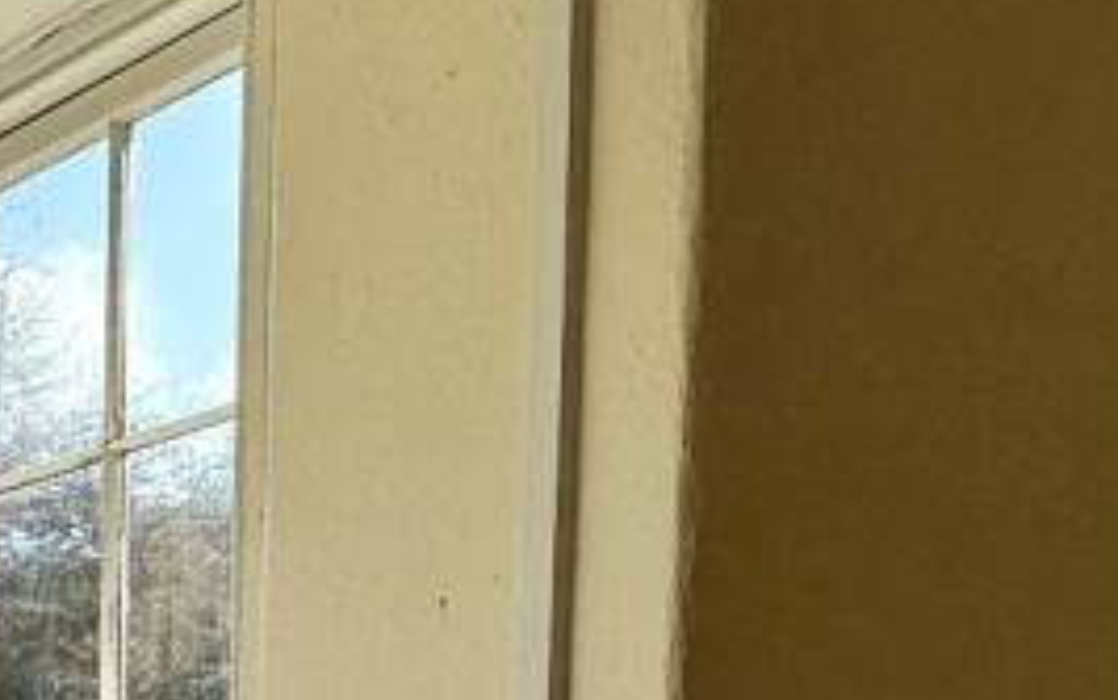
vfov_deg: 19.8
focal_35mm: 57
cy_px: 1044
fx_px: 1737
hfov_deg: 25.9
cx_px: -578
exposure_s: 1/760
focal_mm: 2.22
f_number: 2.2
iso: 64
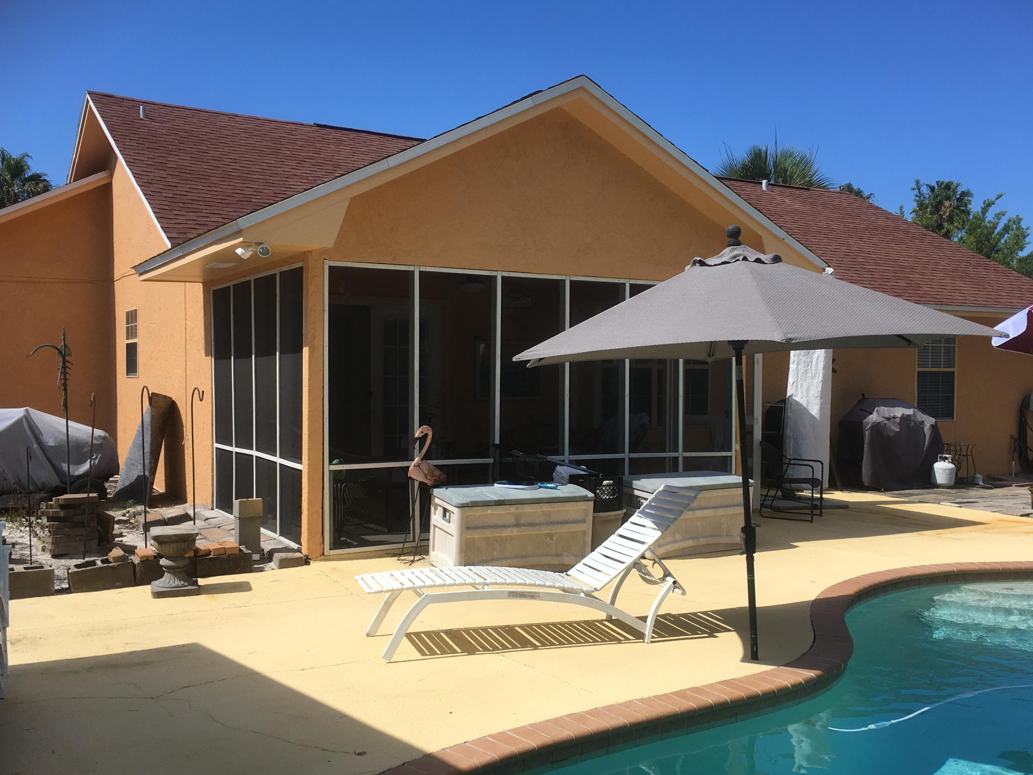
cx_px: 565
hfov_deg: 51.3
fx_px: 1074
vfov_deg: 39.6
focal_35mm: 36
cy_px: 418
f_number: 2.2
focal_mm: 4.15
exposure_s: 1/2137
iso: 25
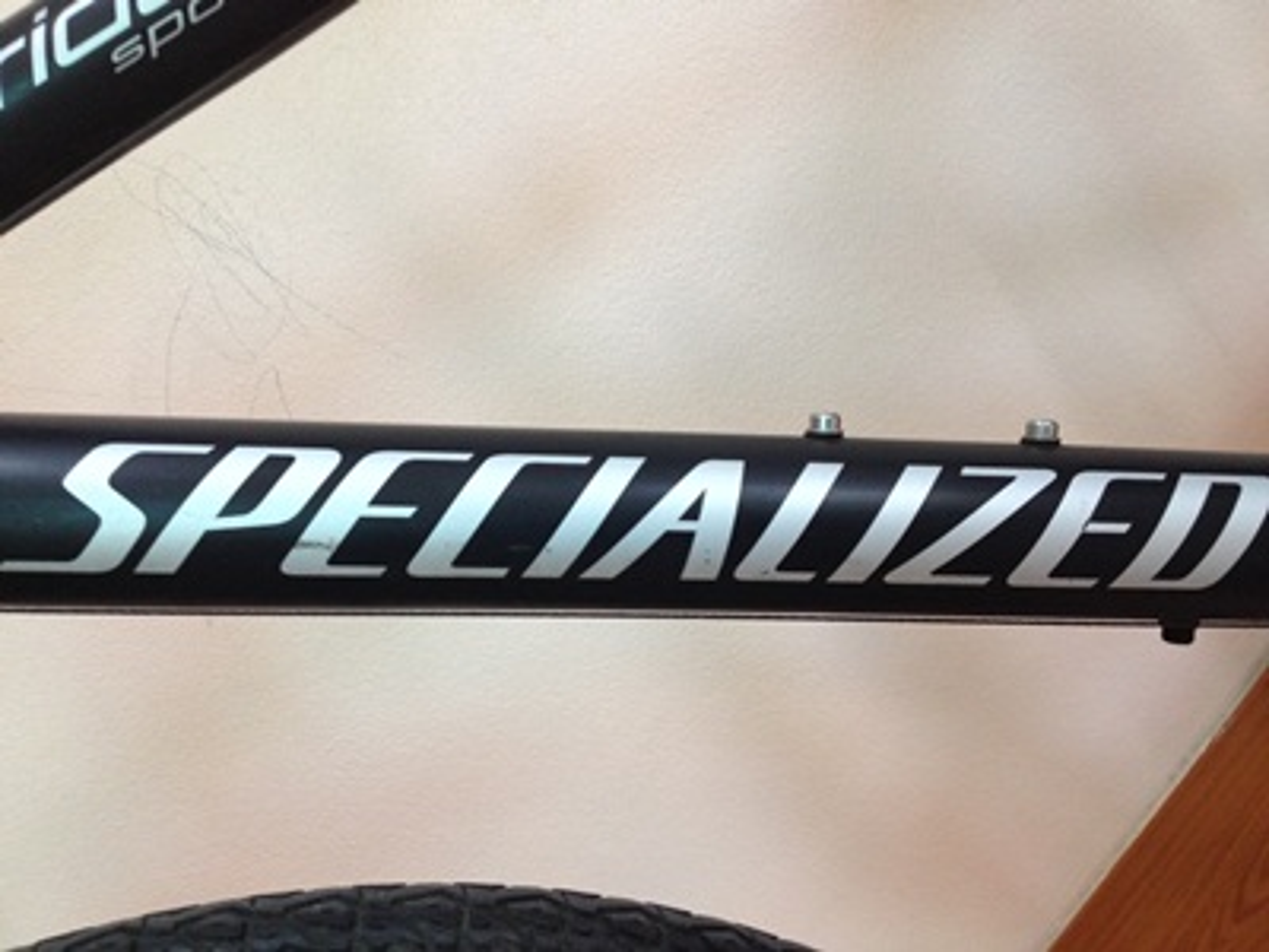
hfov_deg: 52.6
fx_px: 1283
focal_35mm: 35
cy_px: 476
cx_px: 634
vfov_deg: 40.7
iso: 125
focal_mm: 4.28
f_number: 2.4
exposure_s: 1/20
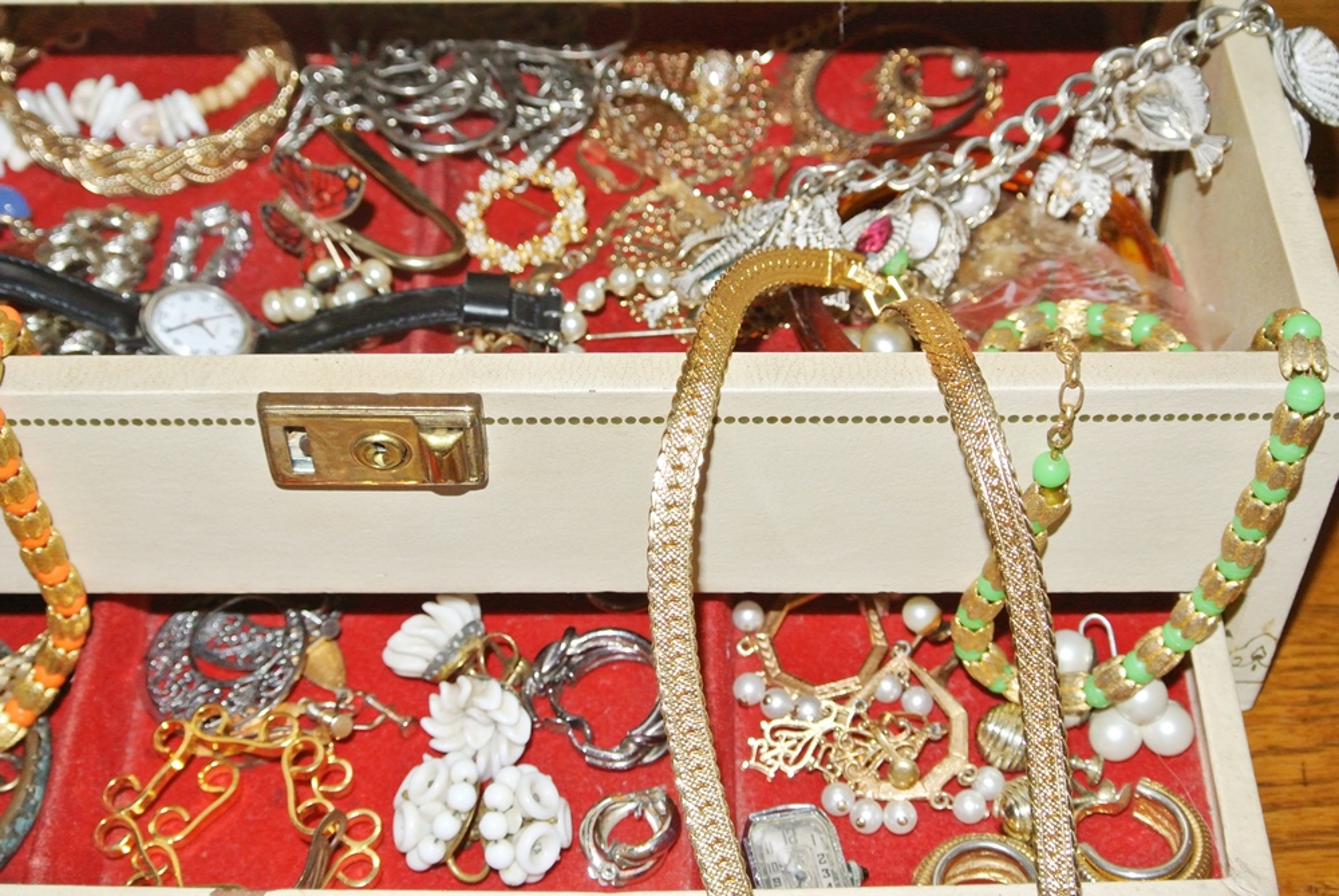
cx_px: 670
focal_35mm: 54
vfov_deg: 25.1
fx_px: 2011
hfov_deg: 36.8
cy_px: 448
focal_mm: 20.3
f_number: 5
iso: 640
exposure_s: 1/60
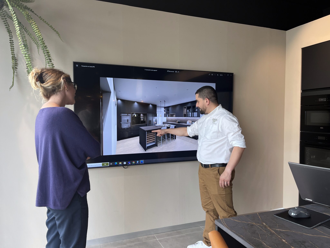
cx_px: 165
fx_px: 248
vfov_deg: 53.1
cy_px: 124
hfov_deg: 67.3
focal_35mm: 26
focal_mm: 5.1
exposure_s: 1/123
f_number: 1.6
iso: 64
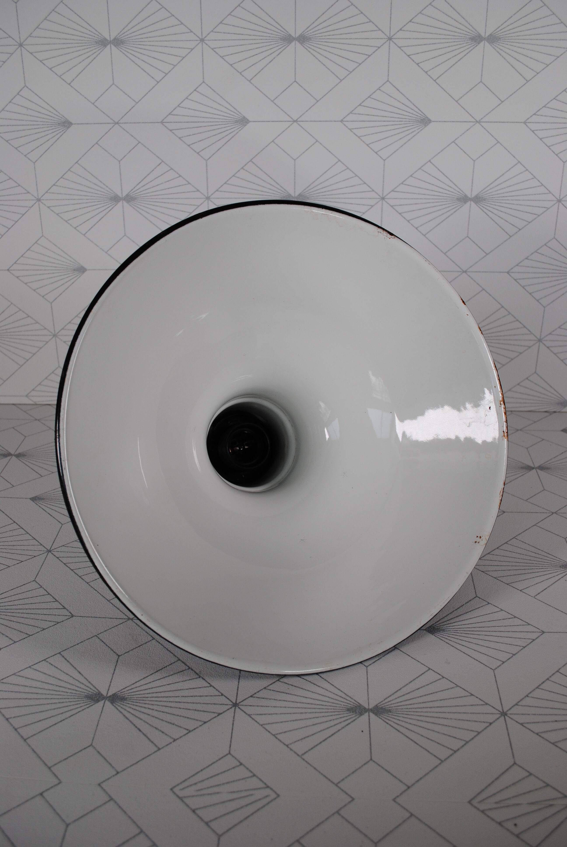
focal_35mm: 33
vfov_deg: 57.2
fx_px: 777
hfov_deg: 40.1
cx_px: 284
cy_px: 424
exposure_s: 1/160
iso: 100
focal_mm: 22
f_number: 6.3
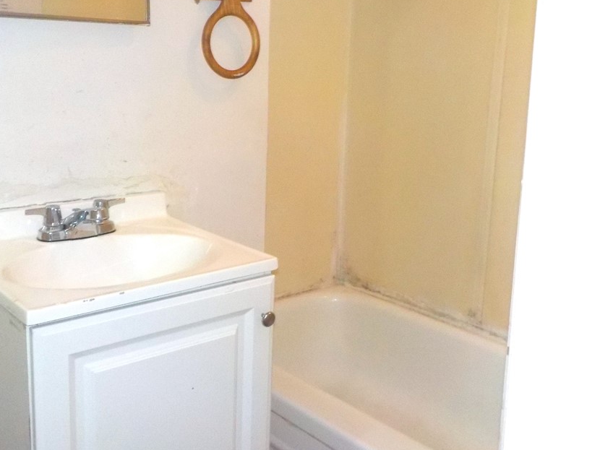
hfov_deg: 50.1
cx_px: 272
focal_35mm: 37
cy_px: 198
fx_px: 642
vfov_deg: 38.6
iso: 560
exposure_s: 1/15
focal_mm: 4.1
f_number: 3.3
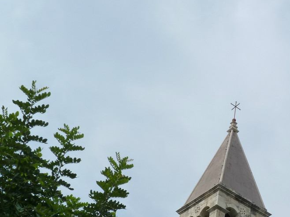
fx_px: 603
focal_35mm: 72
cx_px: 247
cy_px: 187
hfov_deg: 26.4
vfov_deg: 20.1
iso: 125
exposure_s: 1/500
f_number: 6.3
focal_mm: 6.6
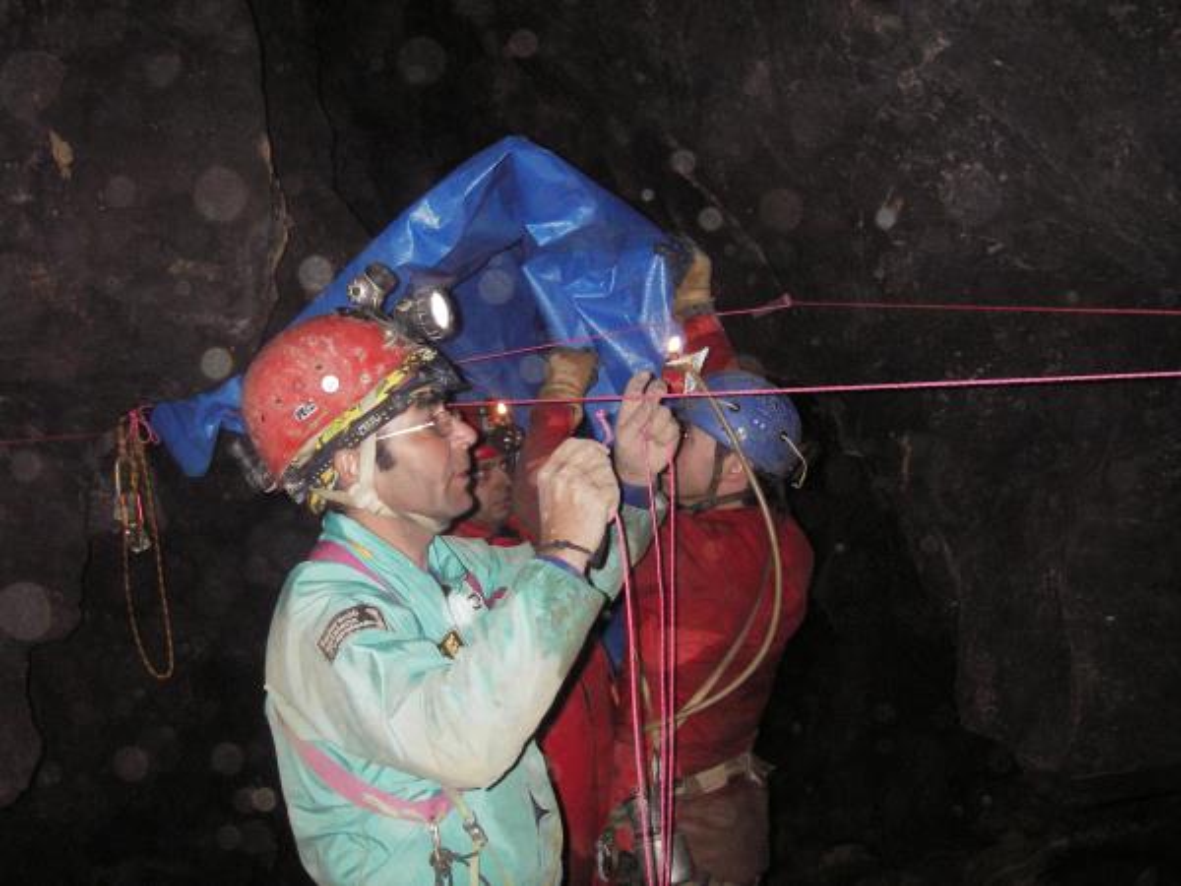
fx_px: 1296
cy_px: 443
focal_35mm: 38
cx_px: 590
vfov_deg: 37.7
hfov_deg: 49.0
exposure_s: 1/30
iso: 200
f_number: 3.3
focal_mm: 6.3
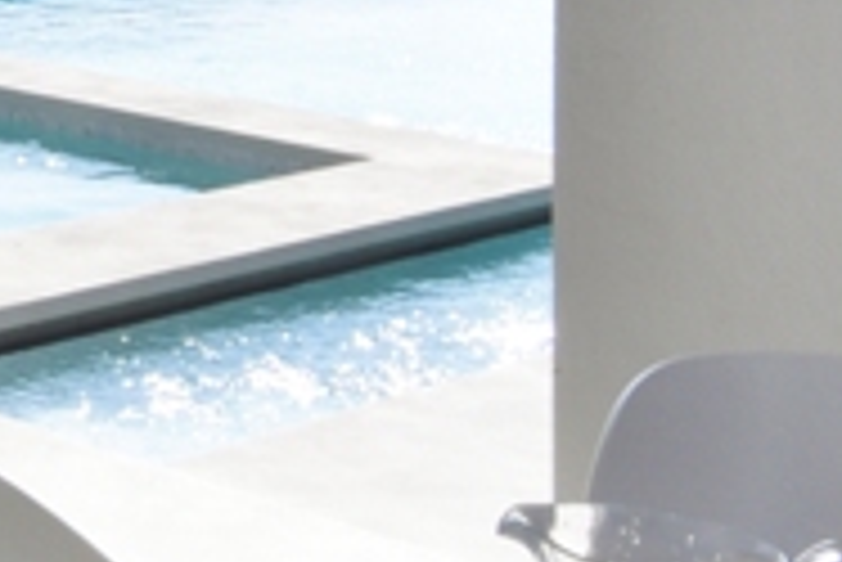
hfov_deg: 14.5
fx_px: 2692
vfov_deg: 11.5
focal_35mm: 115
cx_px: -874
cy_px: -241
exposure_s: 1/40
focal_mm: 14
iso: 125
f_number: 16
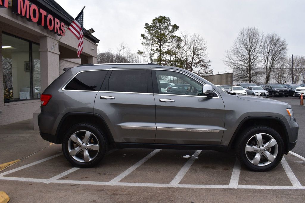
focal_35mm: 30
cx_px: 152
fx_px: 254
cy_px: 102
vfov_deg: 43.6
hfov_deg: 61.9
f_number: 9
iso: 400
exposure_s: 1/125
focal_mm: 20
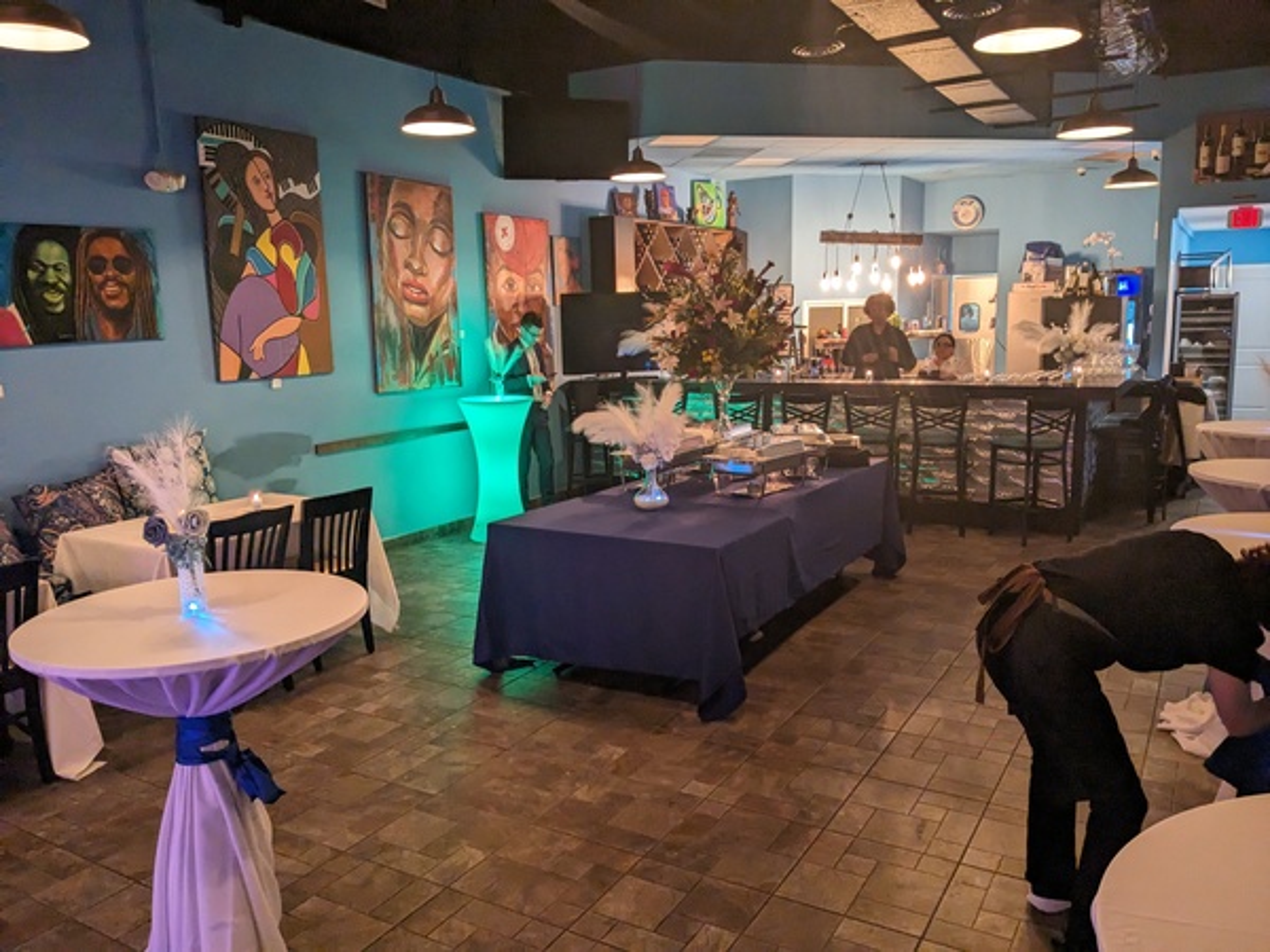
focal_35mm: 27
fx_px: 991
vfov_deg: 51.4
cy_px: 476
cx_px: 635
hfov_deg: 65.3
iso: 400
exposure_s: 1/40
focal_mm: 4.38
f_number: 1.73
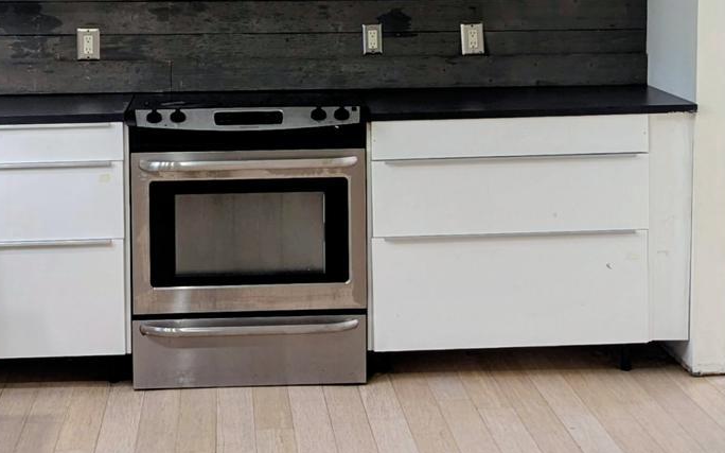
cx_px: 339
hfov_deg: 27.1
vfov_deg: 16.9
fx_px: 1501
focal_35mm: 76
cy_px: 33
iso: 57
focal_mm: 6.81
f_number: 1.85
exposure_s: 1/60
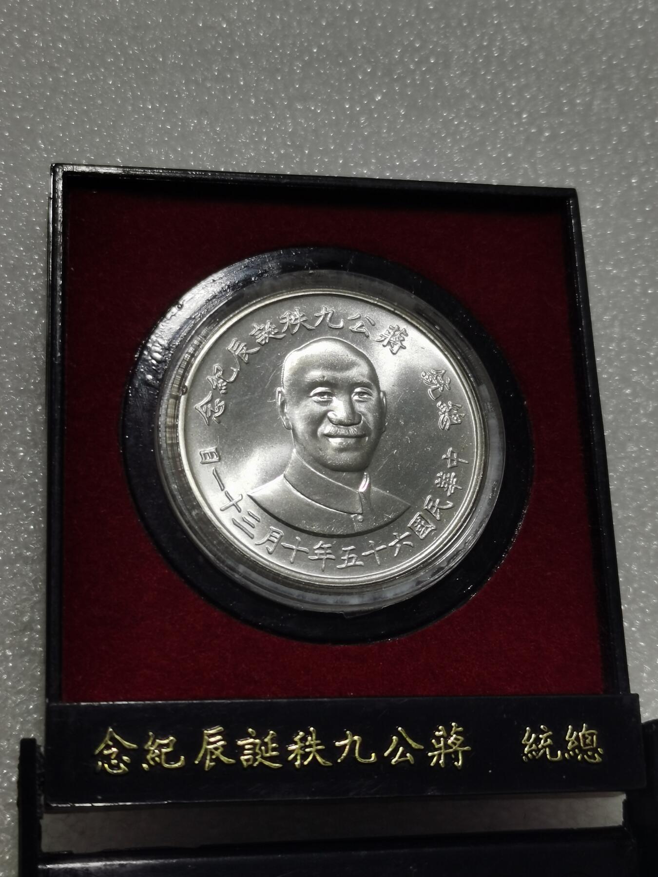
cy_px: 438
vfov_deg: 33.8
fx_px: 1445
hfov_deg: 25.7
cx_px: 329
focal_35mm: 57
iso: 50
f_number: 1.8
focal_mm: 5.58
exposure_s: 1/175
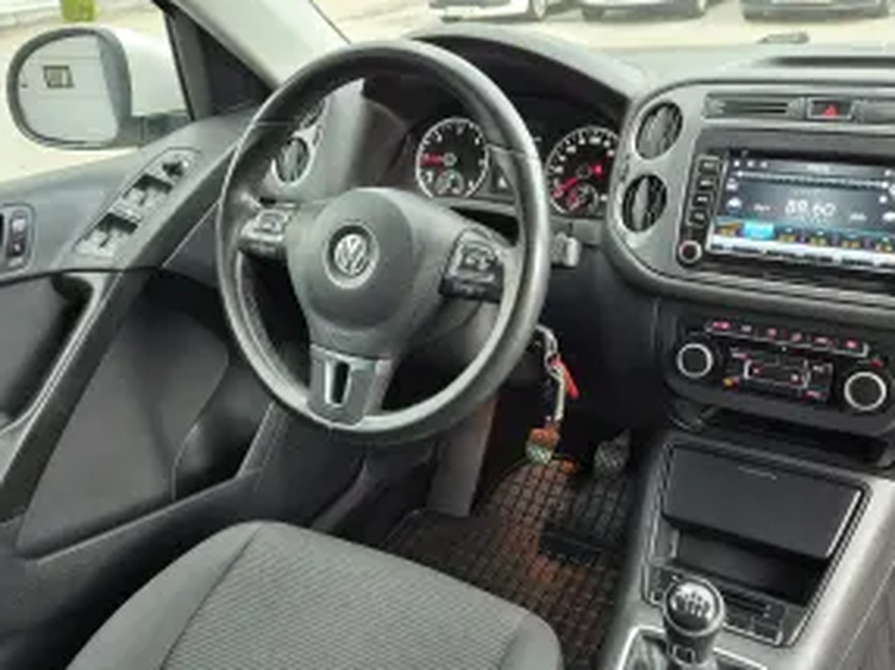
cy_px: 401
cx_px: 526
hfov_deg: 61.3
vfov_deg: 47.9
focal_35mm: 29
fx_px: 749
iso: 800
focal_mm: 5.4
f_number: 1.8
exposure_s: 1/100
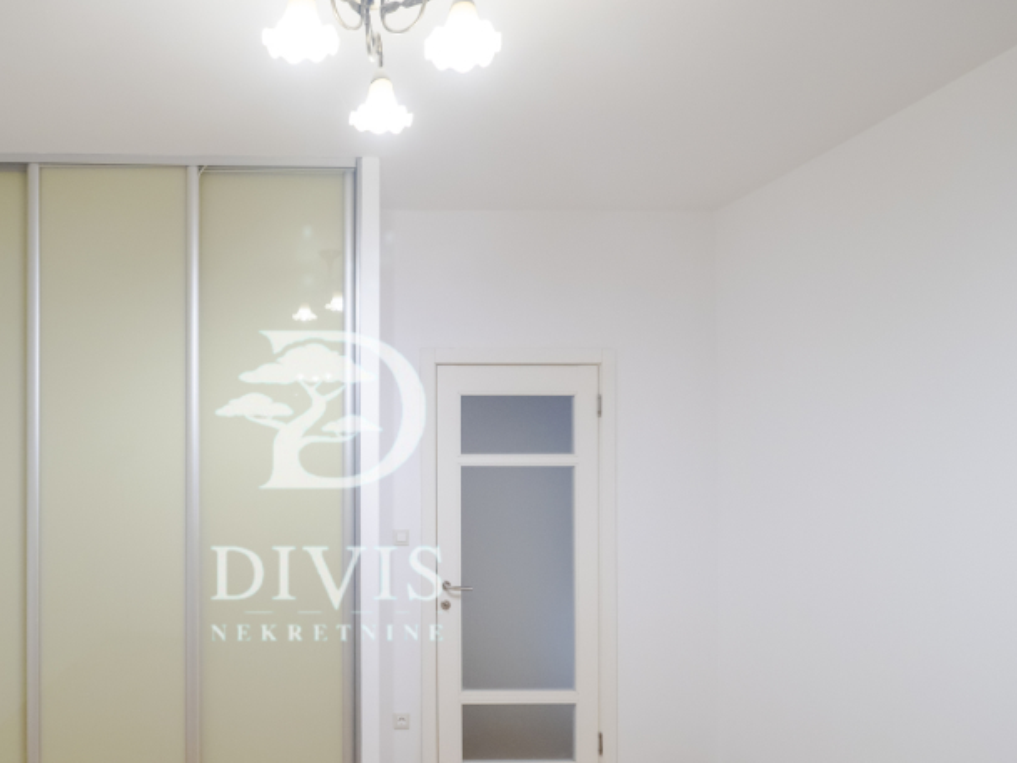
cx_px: 314
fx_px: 676
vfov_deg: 58.6
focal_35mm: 23
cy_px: 446
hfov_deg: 71.0
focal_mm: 7
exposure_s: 1/20
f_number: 4
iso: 400
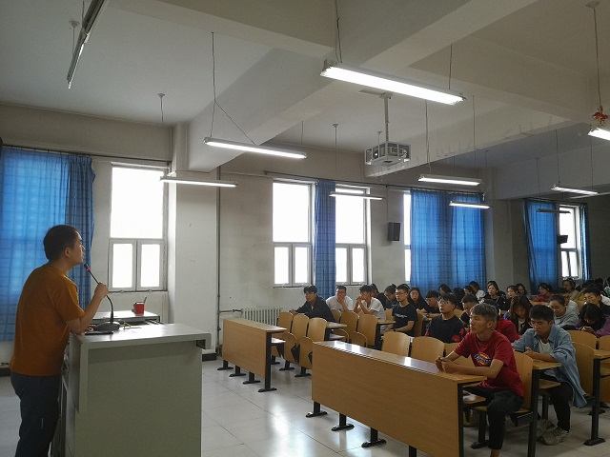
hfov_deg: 65.3
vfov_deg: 51.4
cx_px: 305
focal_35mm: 27
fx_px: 476
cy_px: 228
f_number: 1.8
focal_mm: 3.95
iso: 64
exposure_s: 1/50
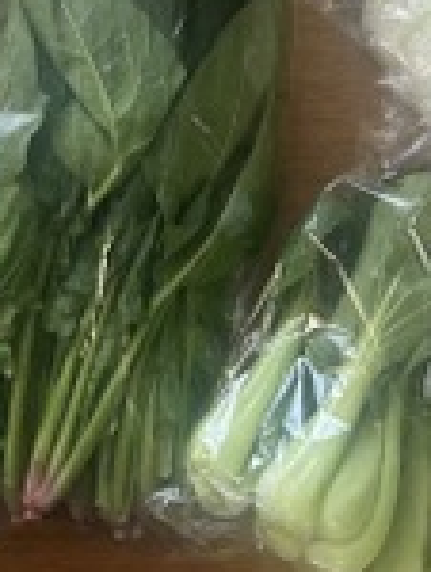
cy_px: 23
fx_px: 1374
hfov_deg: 17.4
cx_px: 8
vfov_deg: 22.7
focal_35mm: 83
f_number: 1.5
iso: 125
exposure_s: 1/72
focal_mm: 5.7
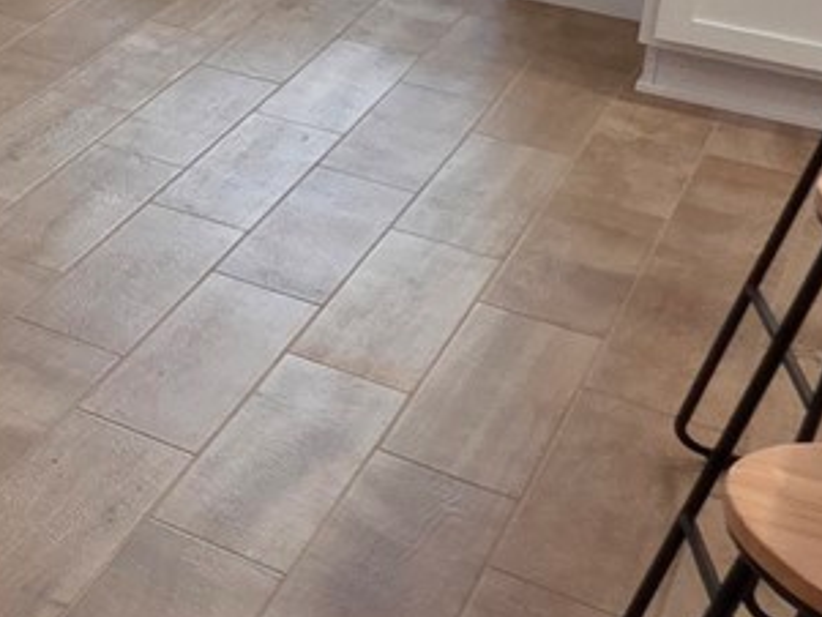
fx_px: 1639
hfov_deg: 16.4
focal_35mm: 69
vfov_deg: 18.8
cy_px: -308
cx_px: -1024
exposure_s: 1/120
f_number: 1.9
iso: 160
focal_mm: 2.2
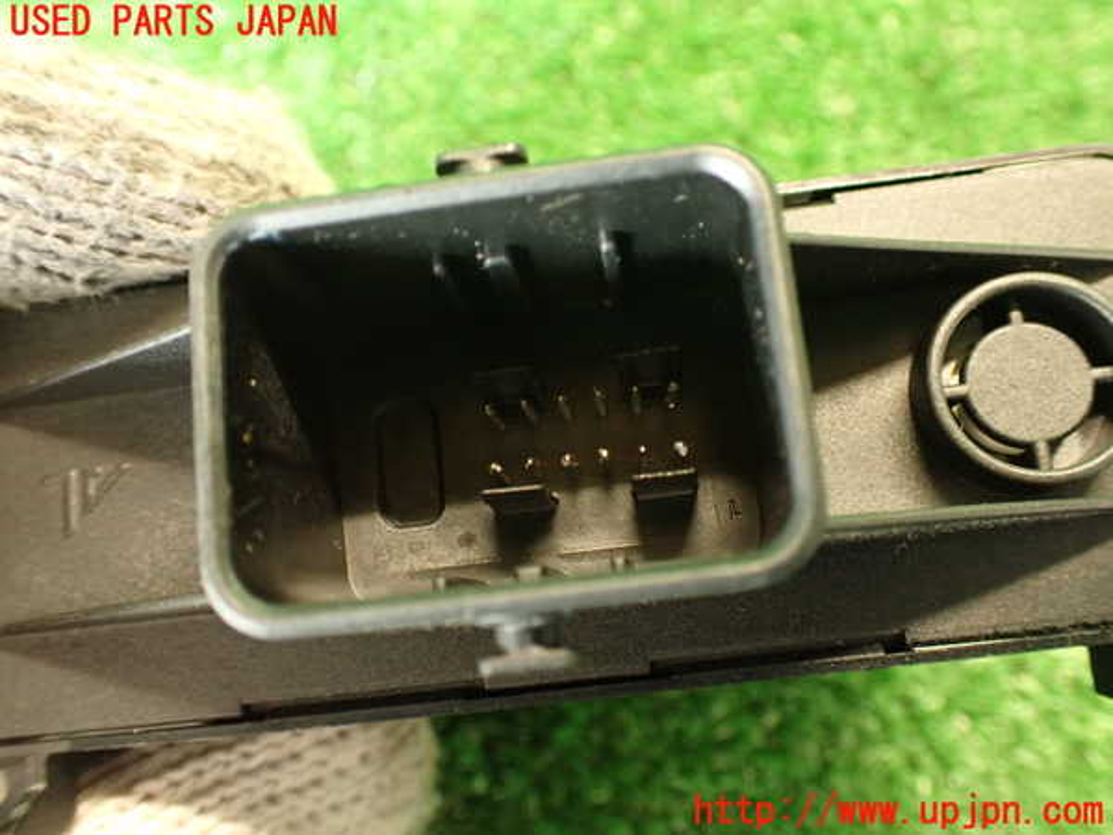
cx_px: 556
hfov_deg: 56.8
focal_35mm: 32
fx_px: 1029
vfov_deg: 44.2
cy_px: 418
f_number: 2.4
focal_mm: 5.79
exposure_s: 1/20
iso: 800
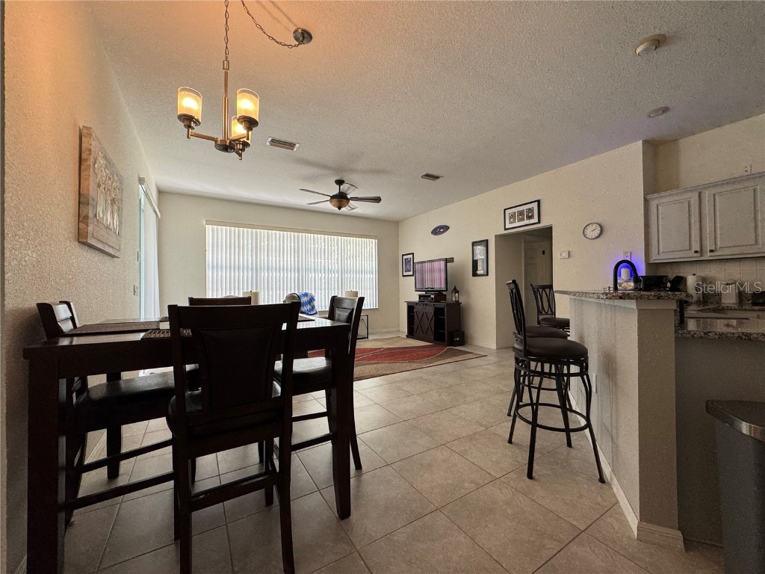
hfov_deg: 102.1
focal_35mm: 14
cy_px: 287
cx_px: 382
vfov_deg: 85.7
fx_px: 309
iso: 125
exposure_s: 1/99
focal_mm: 2.22
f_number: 2.2
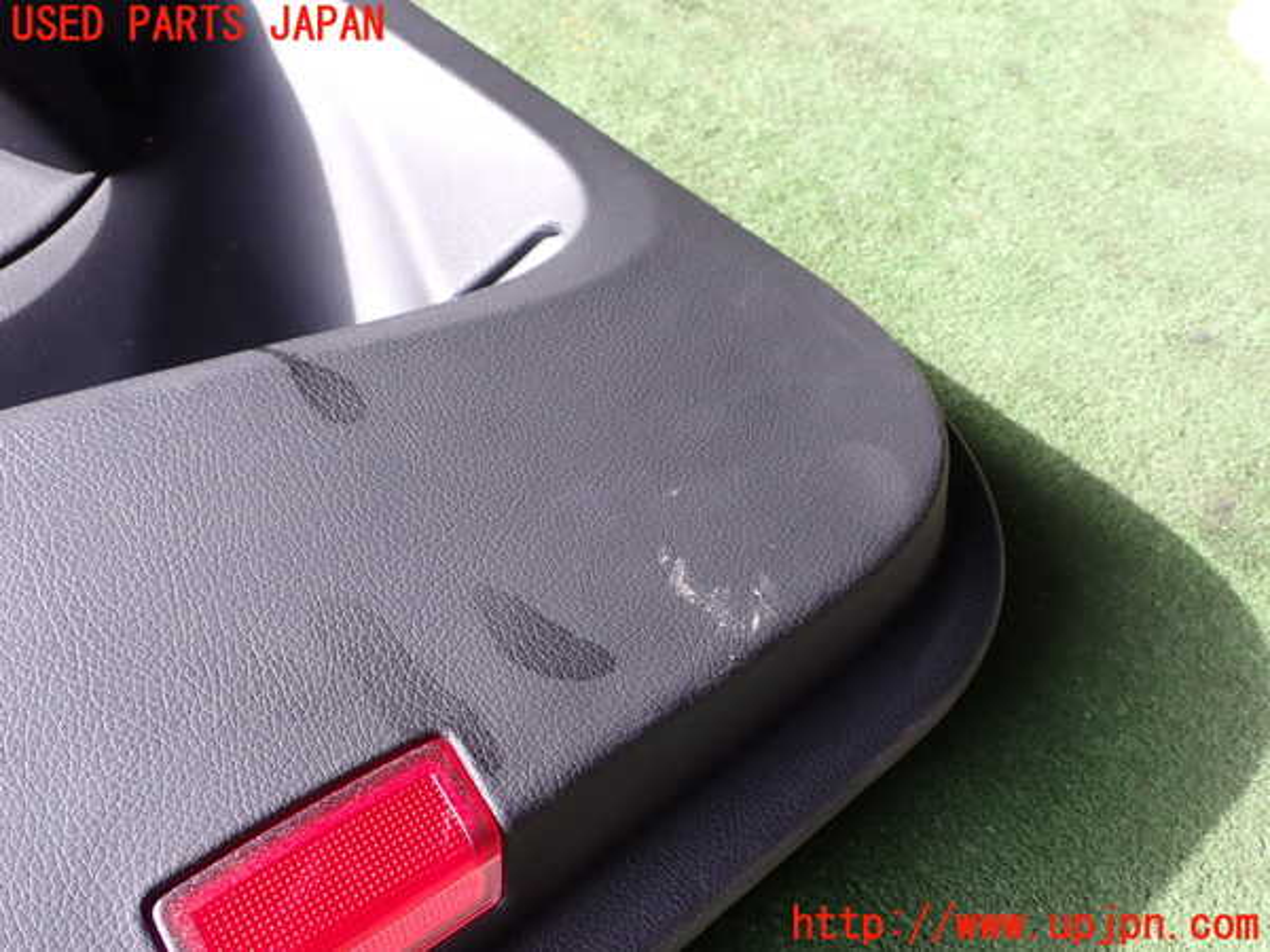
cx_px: 635
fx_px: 1101
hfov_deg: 60.0
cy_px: 476
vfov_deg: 46.8
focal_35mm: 30
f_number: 3.2
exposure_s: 1/80
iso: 100
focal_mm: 5.4
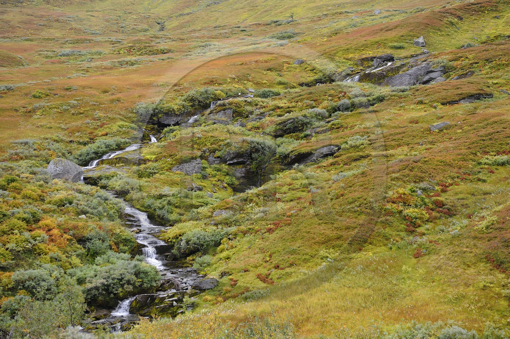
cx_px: 255
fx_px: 821
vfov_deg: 23.3
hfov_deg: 34.5
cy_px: 170
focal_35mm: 58
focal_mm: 58
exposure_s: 1/125
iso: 400
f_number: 4
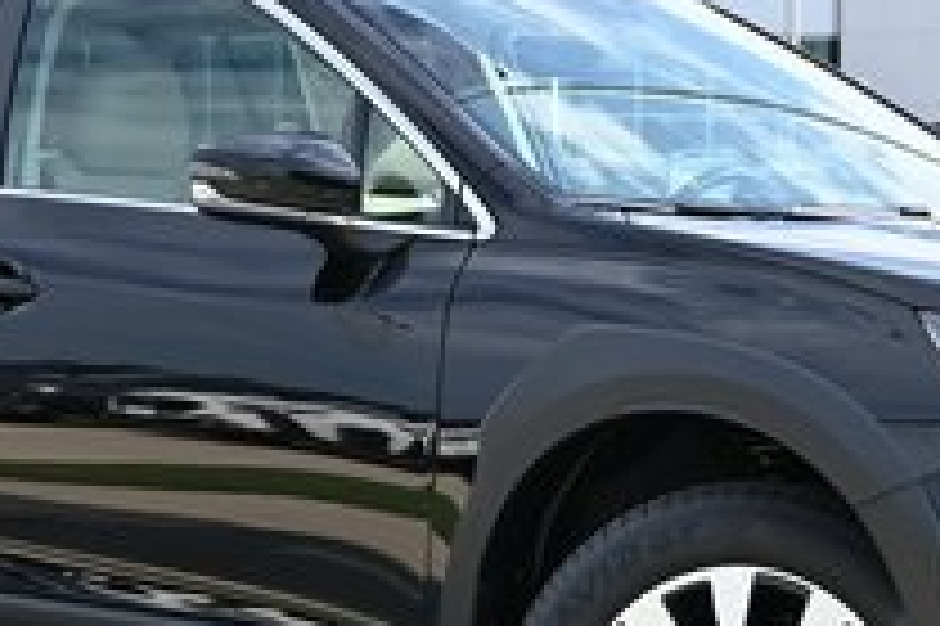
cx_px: 486
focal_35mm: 152
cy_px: 227
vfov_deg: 9.0
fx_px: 3953
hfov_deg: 13.6
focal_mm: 33
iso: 140
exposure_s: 1/640
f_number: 4.5
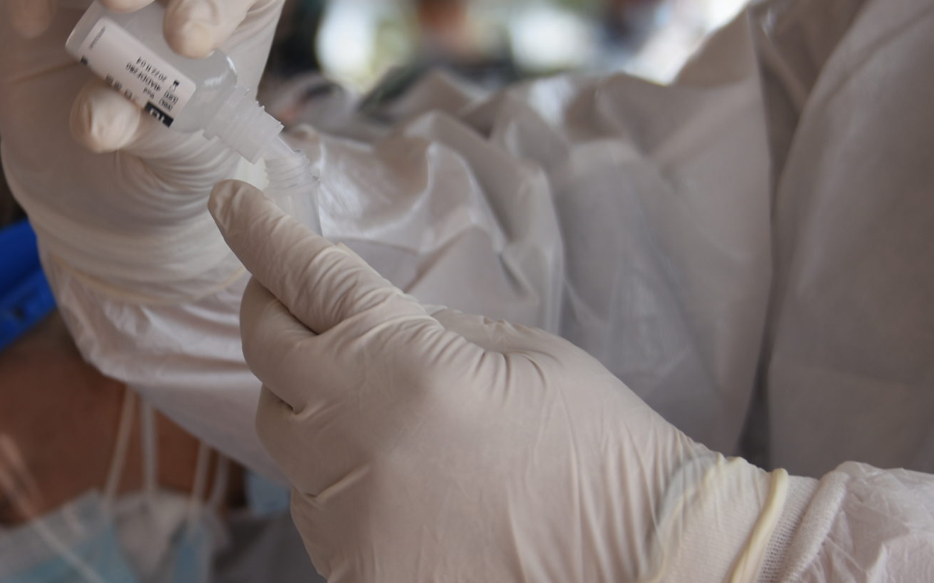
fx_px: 5294
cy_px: 339
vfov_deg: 6.3
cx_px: 245
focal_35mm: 208
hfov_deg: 10.1
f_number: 5
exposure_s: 1/320
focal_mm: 70
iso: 100
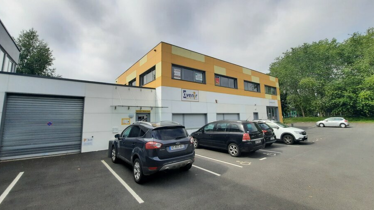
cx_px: 193
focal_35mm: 15
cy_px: 96
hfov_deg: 102.9
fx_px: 149
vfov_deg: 70.4
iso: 40
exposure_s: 1/2155
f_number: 2.2
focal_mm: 1.74
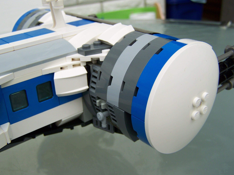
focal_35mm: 41
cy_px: 85
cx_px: 108
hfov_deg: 45.7
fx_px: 277
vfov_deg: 35.1
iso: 64
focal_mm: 6.3
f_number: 2.8
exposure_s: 1/200
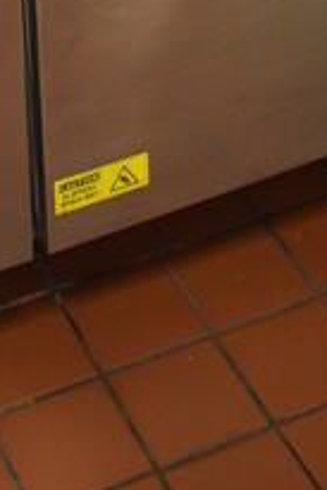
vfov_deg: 13.9
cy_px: -551
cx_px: -38
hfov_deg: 11.3
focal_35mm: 120
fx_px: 1632
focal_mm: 18
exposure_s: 1/125
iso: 2200
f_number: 3.5
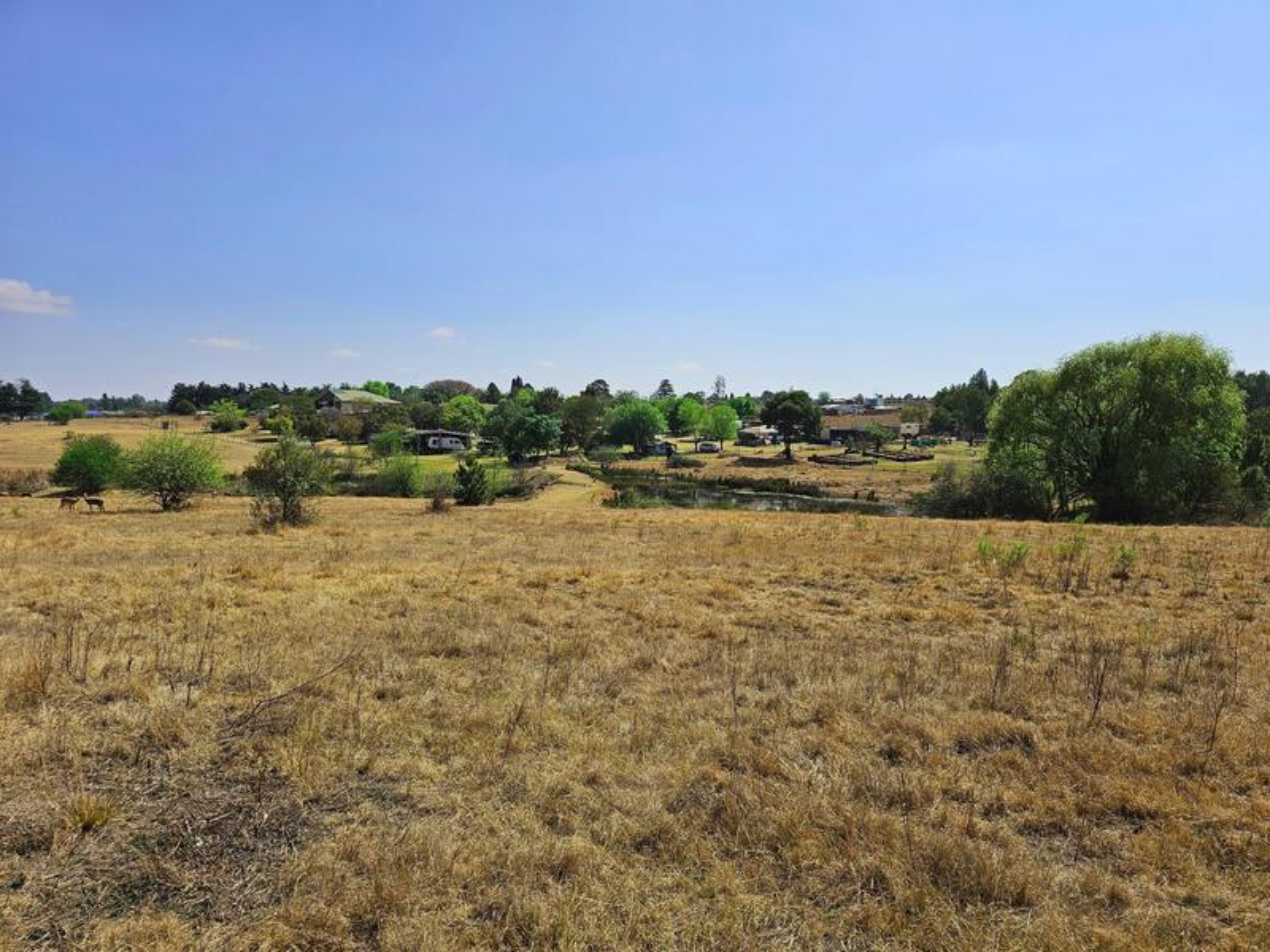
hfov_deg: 73.9
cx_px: 635
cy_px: 476
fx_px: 844
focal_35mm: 23
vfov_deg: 58.9
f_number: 1.7
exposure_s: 1/1449
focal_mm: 6.3
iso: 10
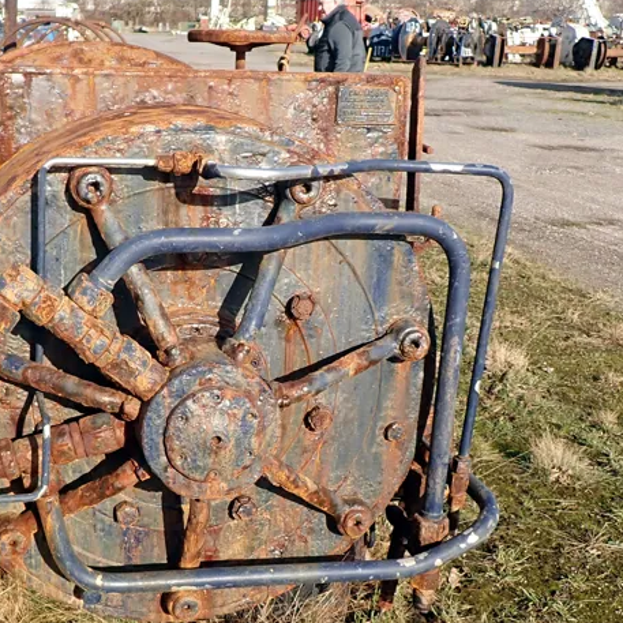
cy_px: 307
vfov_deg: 54.0
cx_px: 228
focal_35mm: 30
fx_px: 611
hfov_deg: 53.4
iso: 100
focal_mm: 4.5
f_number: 2.8
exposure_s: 1/1000
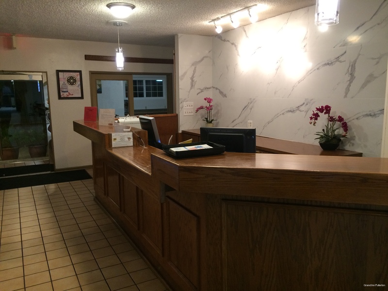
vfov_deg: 48.2
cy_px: 146
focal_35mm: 29
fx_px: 325
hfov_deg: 61.7
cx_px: 194
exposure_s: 1/30
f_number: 2.2
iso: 160
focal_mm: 4.15
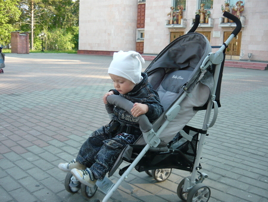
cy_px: 101
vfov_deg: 43.0
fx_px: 256
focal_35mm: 33
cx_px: 134
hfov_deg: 55.3
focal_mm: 5.5
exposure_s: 1/160
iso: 100
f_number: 2.8
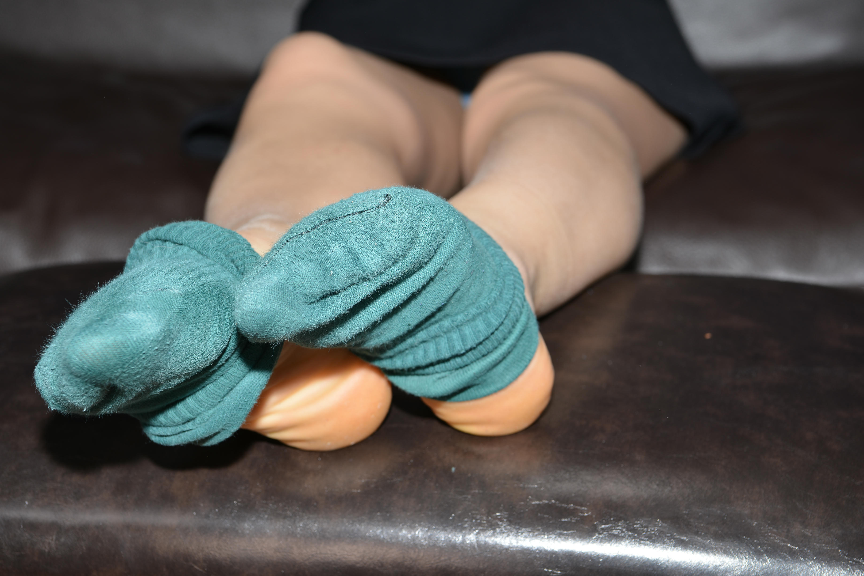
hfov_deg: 28.8
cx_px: 432
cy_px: 288
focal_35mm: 70
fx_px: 1680
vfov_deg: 19.5
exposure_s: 1/125
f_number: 8
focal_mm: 70
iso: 100
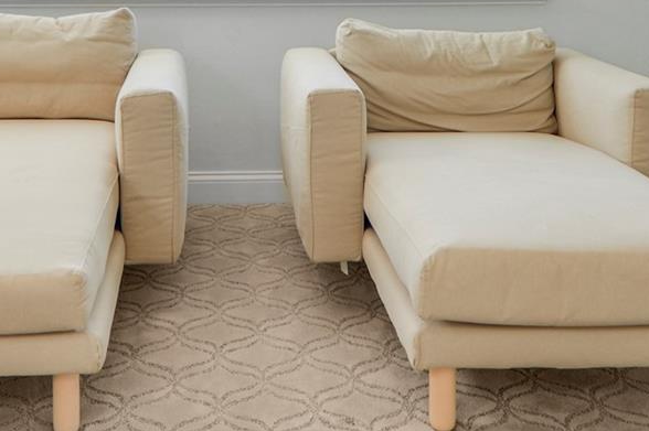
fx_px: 883
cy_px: -74
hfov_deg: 40.1
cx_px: 247
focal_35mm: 49
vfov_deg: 25.0
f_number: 3.2
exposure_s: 1/80
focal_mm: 12
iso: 100
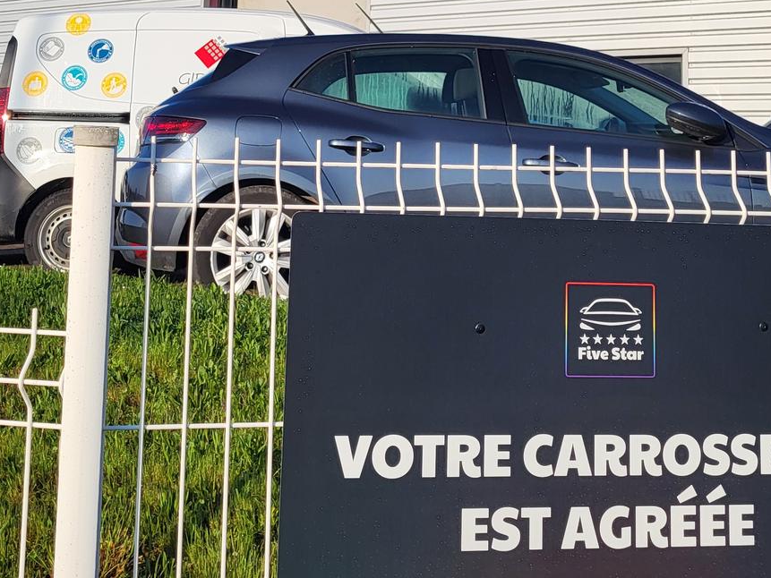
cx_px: 322
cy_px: -52
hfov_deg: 33.2
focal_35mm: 58
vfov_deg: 23.7
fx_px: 1292
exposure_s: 1/2614
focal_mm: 5.4
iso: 40
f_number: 1.8
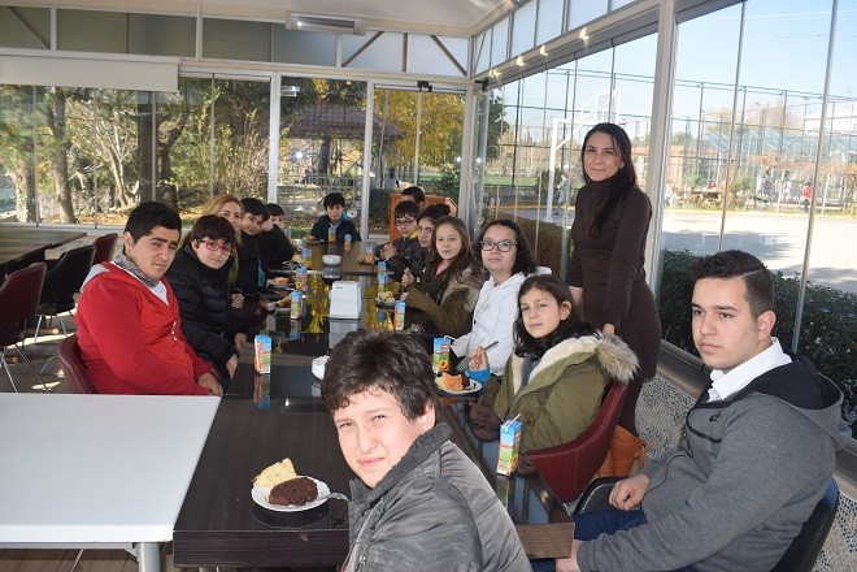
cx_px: 428
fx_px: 714
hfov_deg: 61.9
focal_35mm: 30
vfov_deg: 43.6
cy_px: 286
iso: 100
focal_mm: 20
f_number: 5.6
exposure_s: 1/125
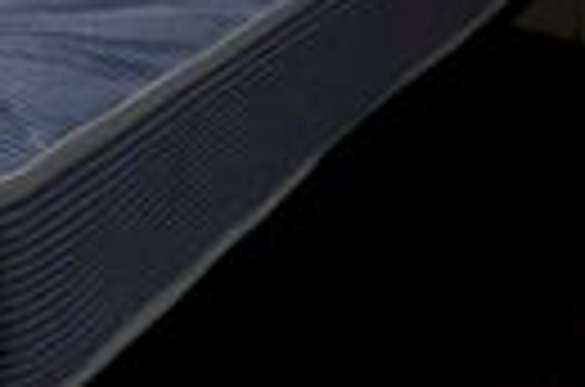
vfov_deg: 12.1
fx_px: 1313
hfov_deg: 22.6
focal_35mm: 81
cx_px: -158
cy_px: -628
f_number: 5
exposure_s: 1/100
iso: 400
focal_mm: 10
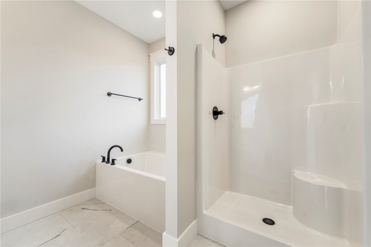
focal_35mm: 14
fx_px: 144
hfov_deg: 104.3
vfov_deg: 81.2
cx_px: 186
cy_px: 124
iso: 400
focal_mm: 14
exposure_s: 1/10
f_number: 6.3
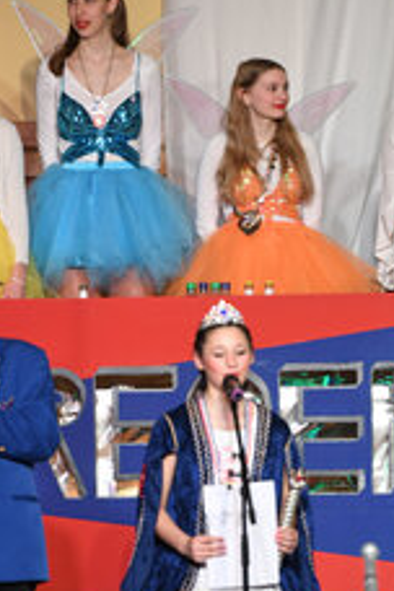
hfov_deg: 3.3
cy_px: 340
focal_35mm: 421
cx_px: 154
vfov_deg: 4.9
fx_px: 6911
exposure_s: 1/500
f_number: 2.8
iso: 1600
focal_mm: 160
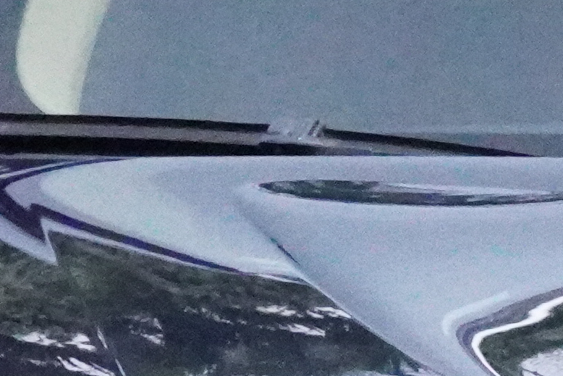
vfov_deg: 1.6
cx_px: 817
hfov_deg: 2.4
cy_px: 701
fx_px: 13574
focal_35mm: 868
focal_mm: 75
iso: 16000
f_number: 16
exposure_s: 1/4000
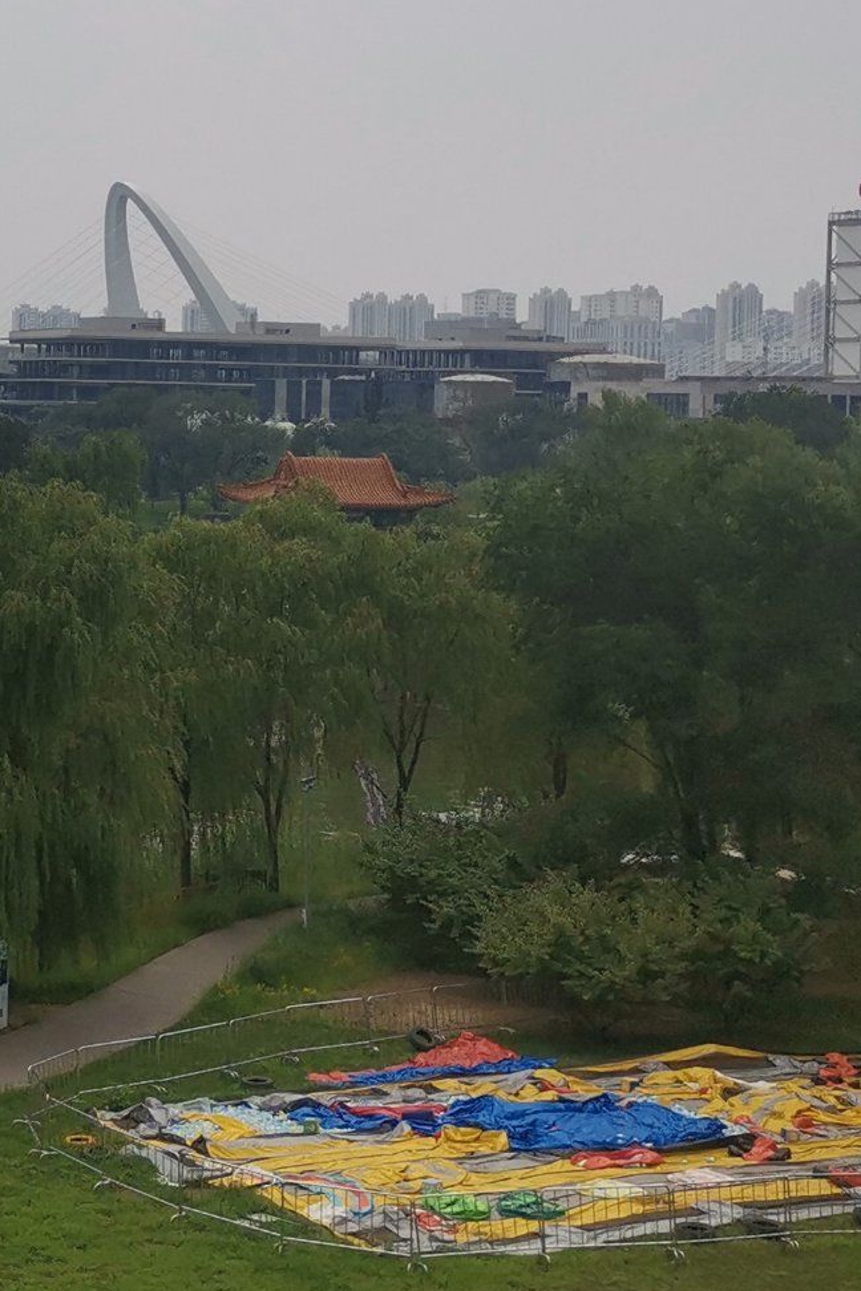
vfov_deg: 26.5
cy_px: 448
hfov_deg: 16.3
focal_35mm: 76
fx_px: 2726
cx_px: -440
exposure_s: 1/5000
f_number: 1.8
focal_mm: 5.5
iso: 50
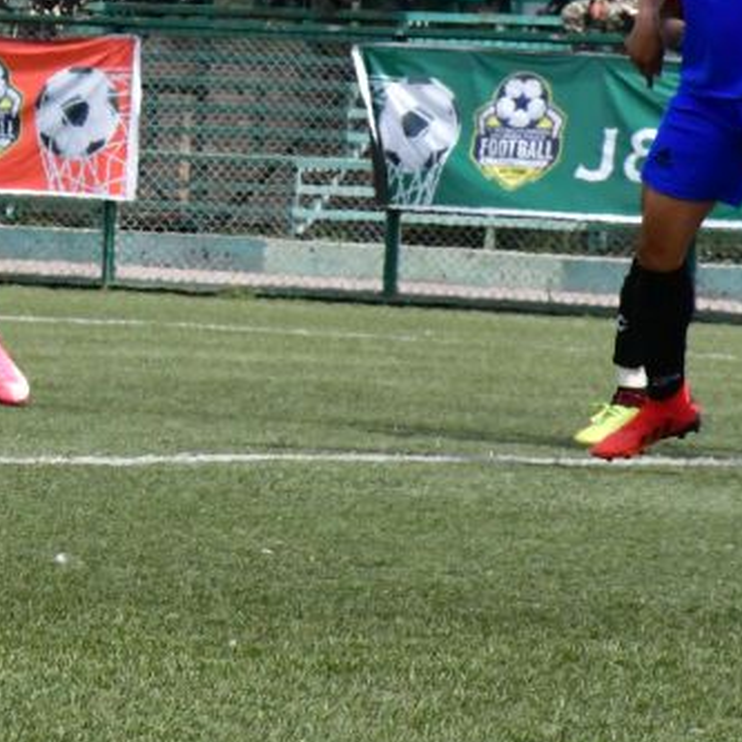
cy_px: -51
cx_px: -357
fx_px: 10549
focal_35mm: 435
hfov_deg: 4.0
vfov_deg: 4.0
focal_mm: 95
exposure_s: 1/2000
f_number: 18
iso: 2000
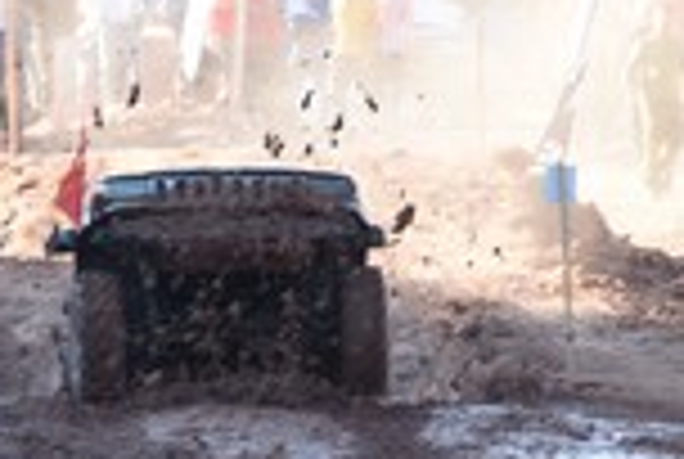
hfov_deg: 3.9
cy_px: 488
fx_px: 10052
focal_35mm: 528
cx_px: 410
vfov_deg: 2.6
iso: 250
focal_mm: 120
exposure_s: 1/125
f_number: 5.6
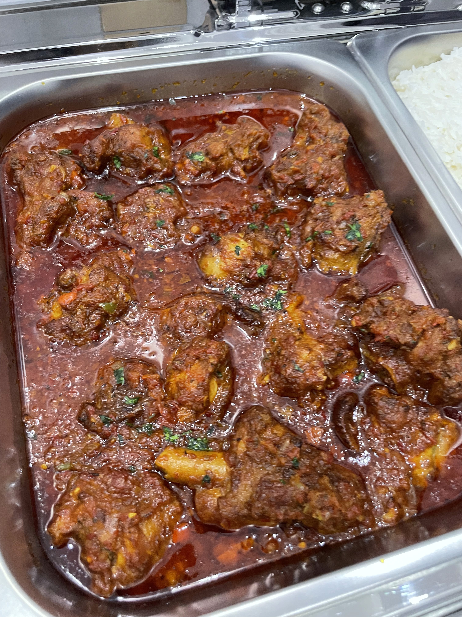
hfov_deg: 53.1
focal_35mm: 26
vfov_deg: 67.3
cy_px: 308
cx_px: 231
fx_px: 463
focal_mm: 4.2
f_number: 1.6
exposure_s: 1/49
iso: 250
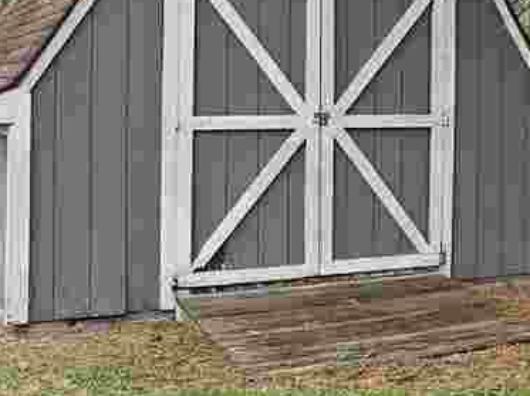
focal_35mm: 79
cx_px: 655
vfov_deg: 18.4
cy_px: 71
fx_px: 1208
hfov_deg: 22.6
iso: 80
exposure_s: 1/207
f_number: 1.7
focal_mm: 6.3
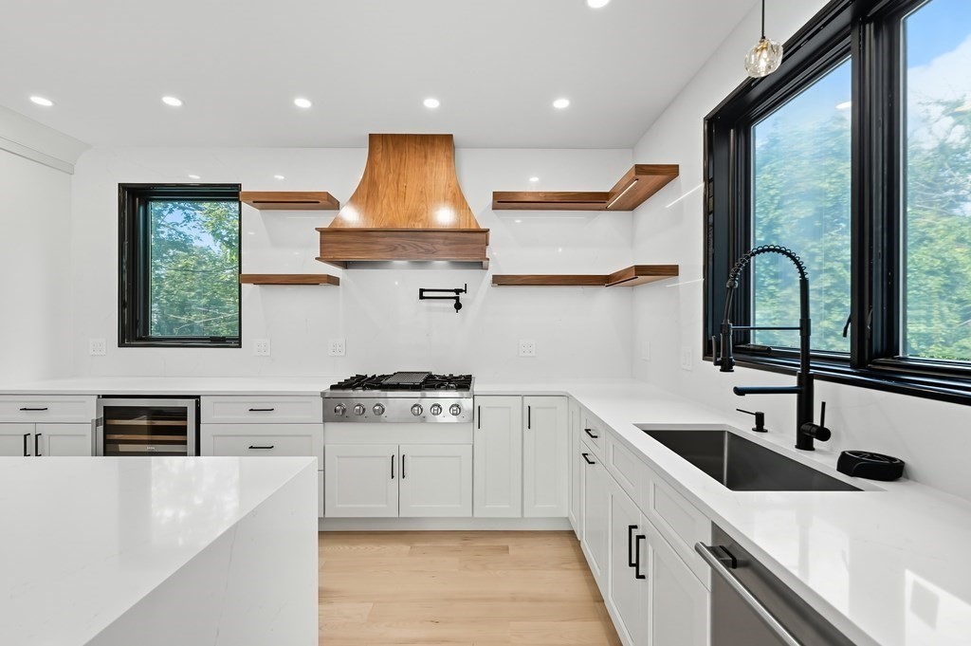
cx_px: 486
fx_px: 404
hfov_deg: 100.4
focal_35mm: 15
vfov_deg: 77.2
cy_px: 323
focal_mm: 15
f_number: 8
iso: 100
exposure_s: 1/40
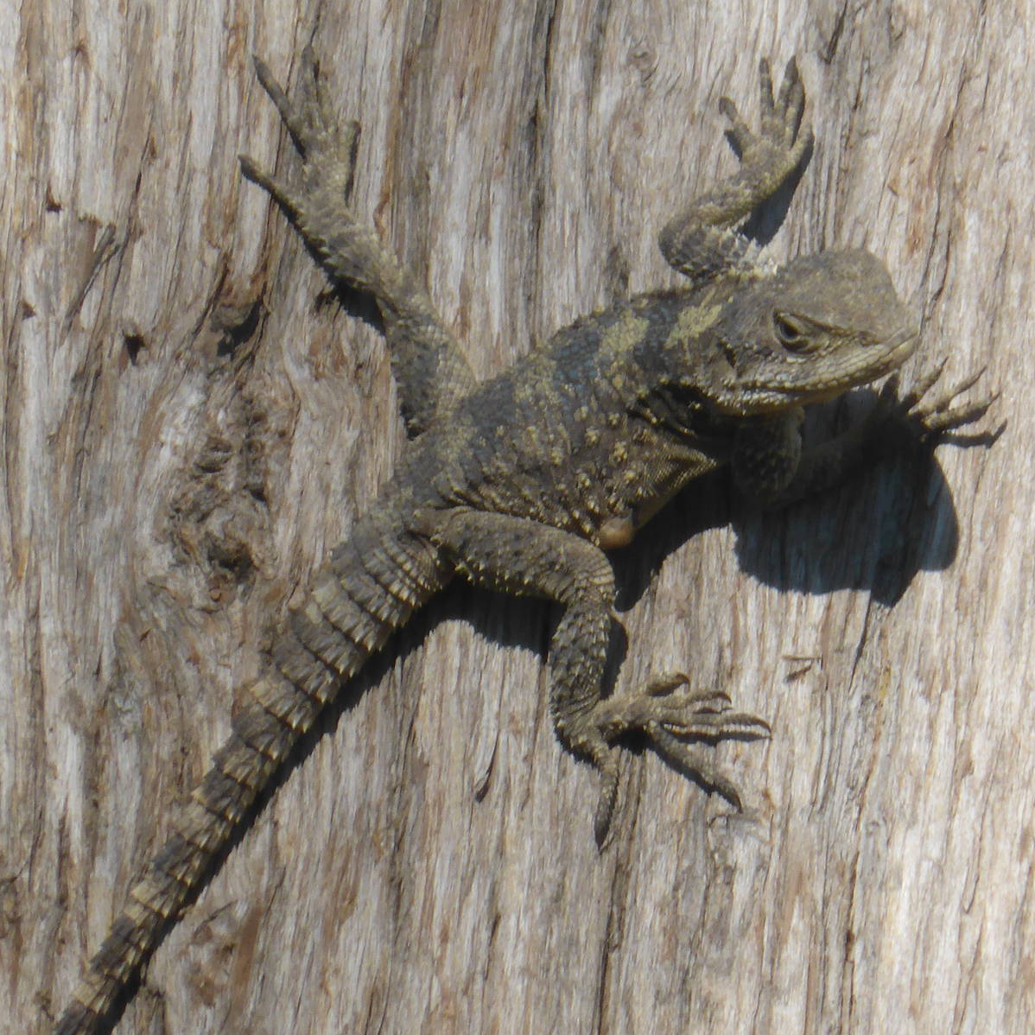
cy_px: 518
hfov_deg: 1.7
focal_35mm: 1059
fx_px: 35823
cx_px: 670
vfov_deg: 1.7
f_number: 6.4
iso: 100
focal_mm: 86
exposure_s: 1/250
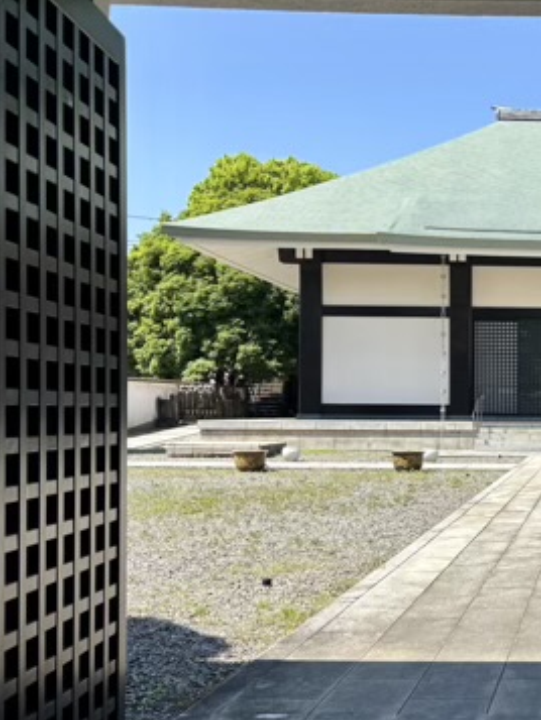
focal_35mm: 51
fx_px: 1062
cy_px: 431
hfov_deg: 26.2
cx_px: 608
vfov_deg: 37.3
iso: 50
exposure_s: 1/2342
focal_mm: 5.96
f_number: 1.6
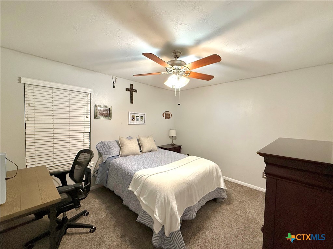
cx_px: 166
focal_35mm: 14
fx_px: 135
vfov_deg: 85.7
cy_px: 124
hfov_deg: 102.1
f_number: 2.2
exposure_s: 1/60
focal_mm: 2.22
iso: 320
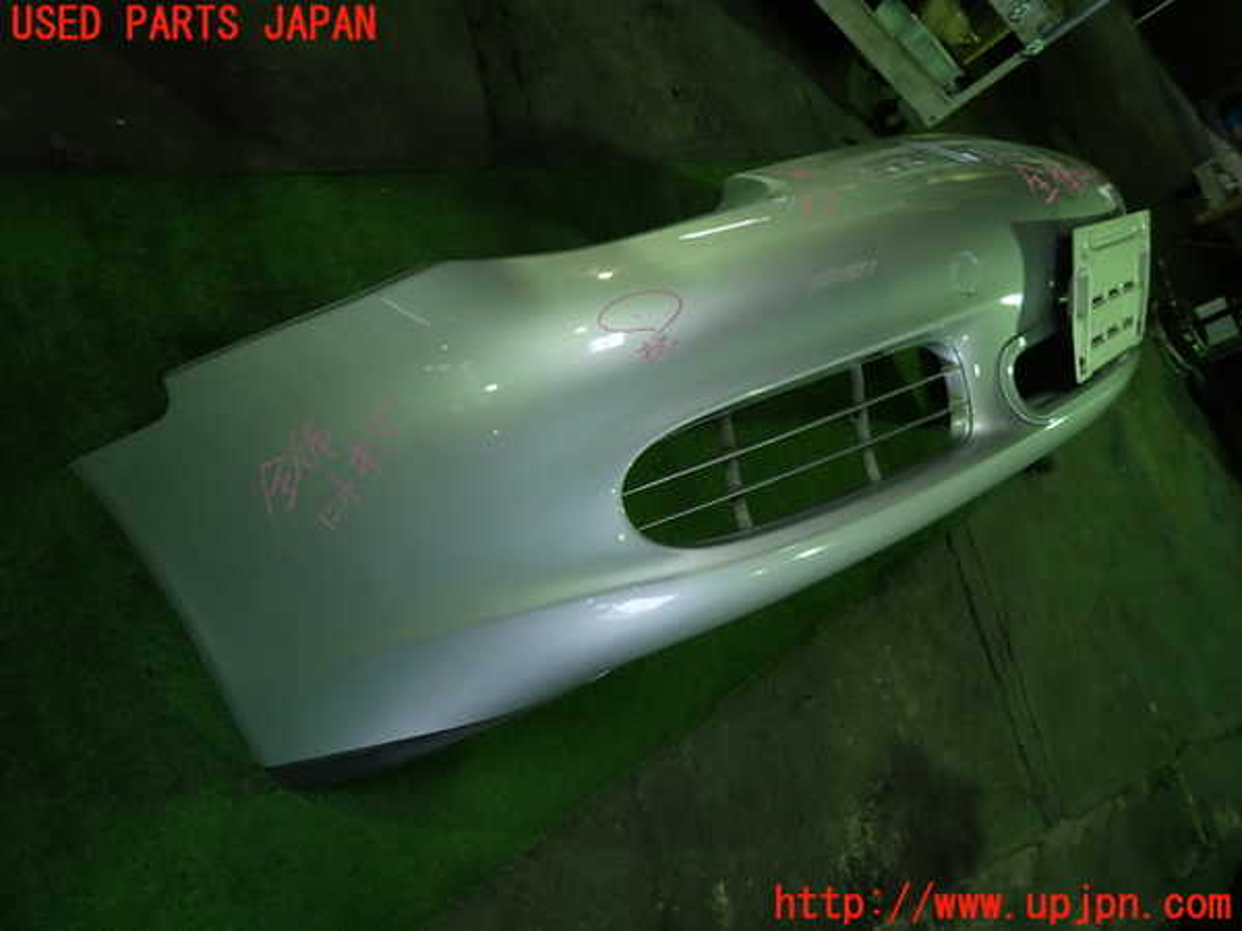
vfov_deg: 54.9
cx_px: 621
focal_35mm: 25
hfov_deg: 69.4
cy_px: 466
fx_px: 897
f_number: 2
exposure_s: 1/30
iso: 200
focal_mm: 4.5
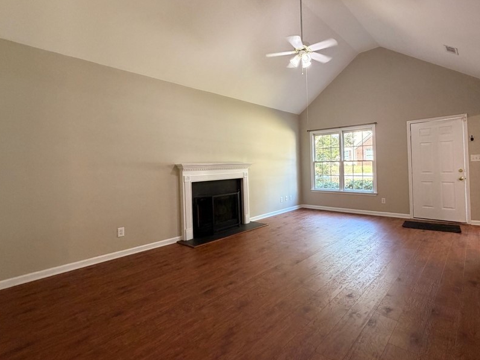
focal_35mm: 18
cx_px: 281
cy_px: 162
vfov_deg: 71.4
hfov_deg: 87.0
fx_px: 250
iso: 320
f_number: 2.2
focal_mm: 2.22
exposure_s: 1/113
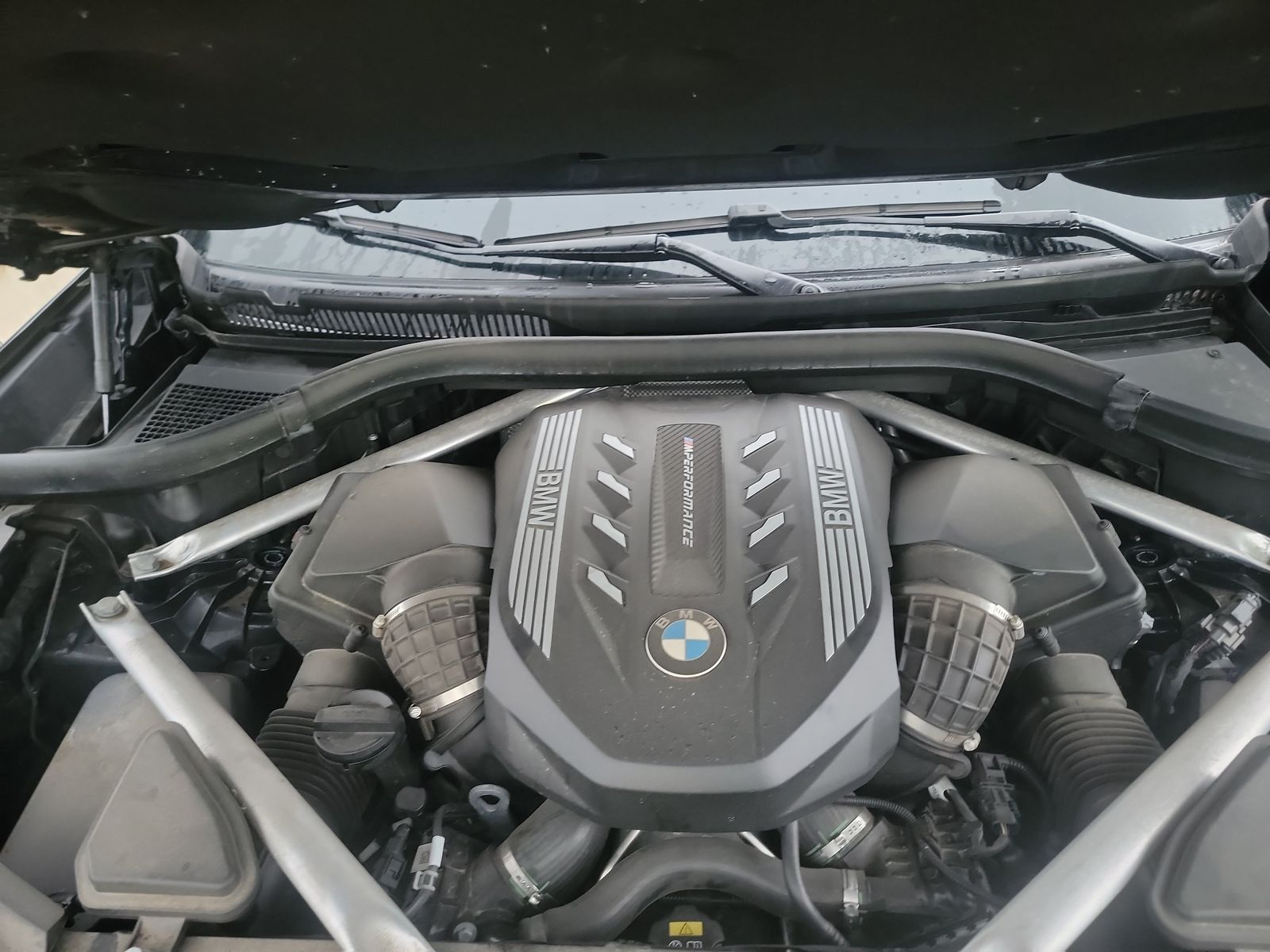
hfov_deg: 71.6
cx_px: 635
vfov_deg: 56.8
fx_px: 881
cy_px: 476
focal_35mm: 24
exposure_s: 1/14
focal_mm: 6.7
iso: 1051
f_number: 1.8
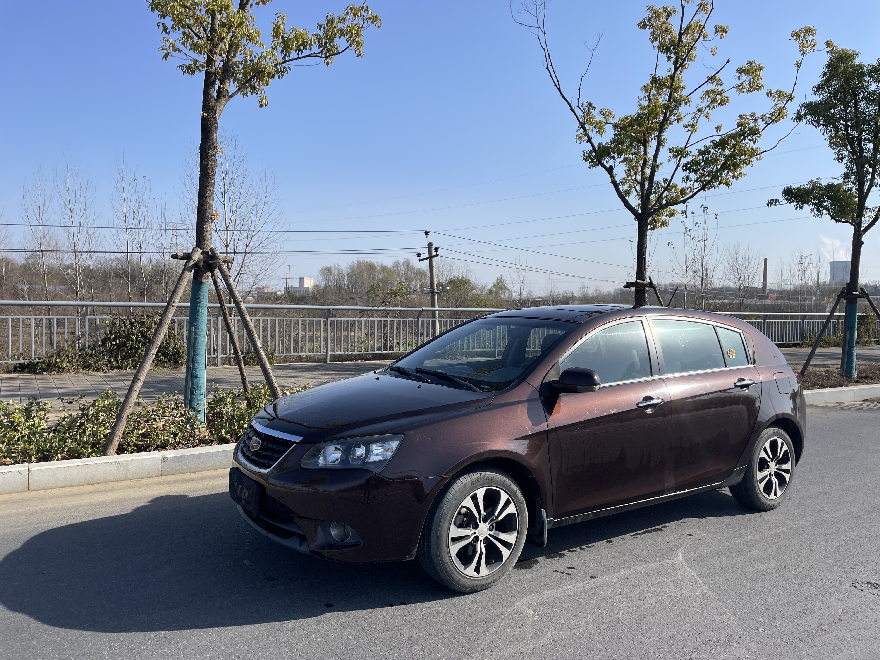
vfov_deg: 53.1
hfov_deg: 67.3
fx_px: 661
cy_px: 330
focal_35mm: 26
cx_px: 440
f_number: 1.6
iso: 32
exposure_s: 1/3861
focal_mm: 4.2
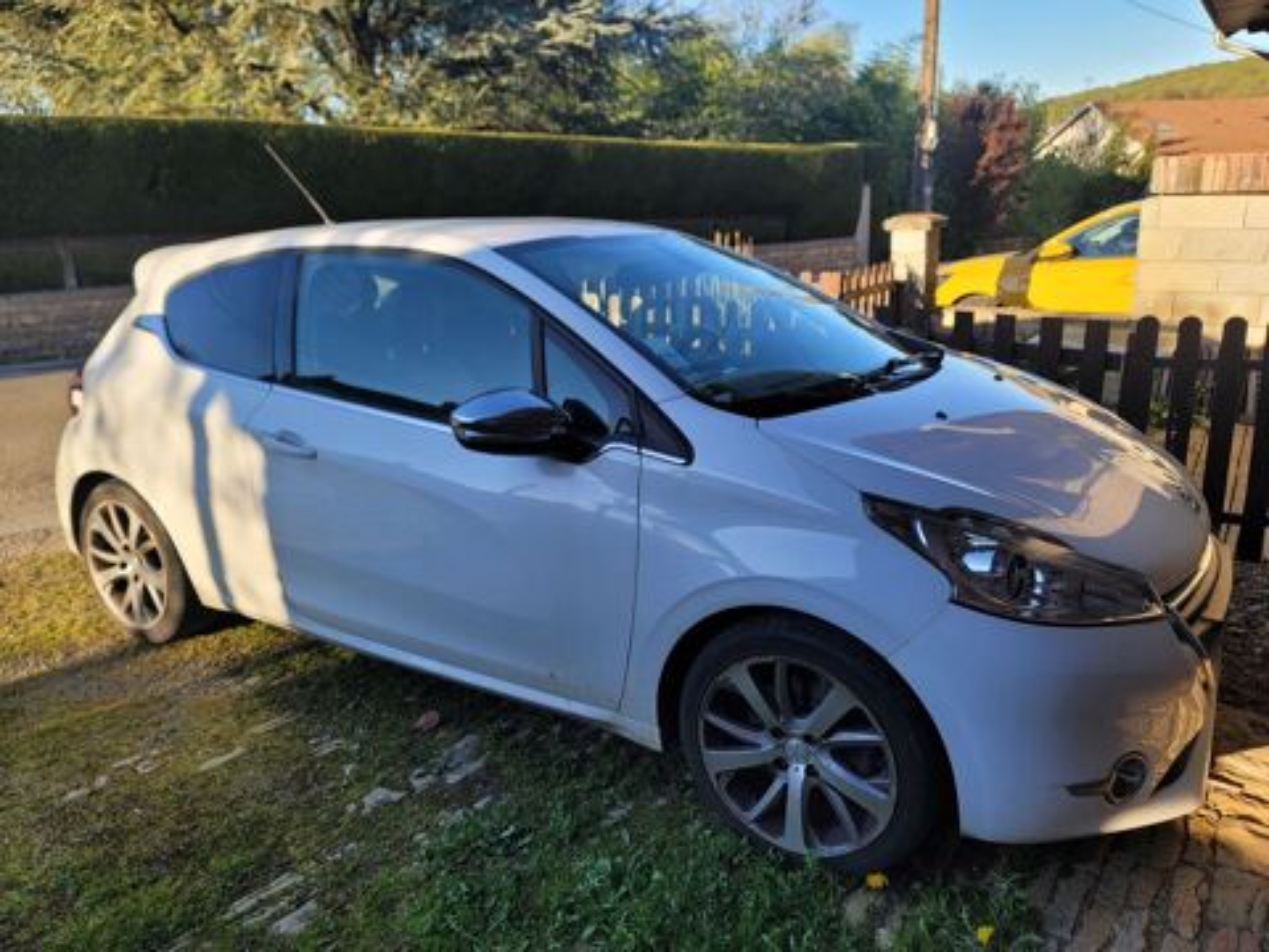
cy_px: 476
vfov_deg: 54.9
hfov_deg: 69.4
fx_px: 916
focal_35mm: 25
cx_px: 634
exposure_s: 1/265
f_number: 1.8
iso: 20
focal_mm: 7
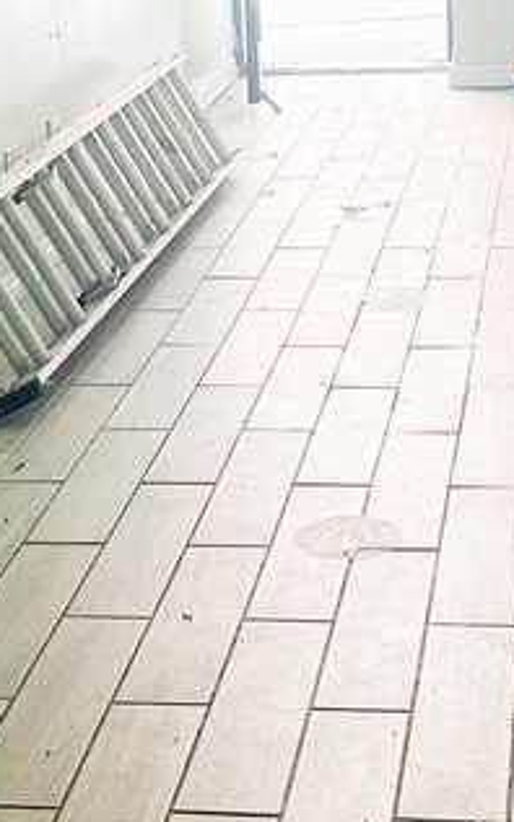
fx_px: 1951
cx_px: 330
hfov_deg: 15.0
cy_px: 163
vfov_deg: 23.5
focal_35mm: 87
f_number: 1.6
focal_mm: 4.2
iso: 125
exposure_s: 1/120
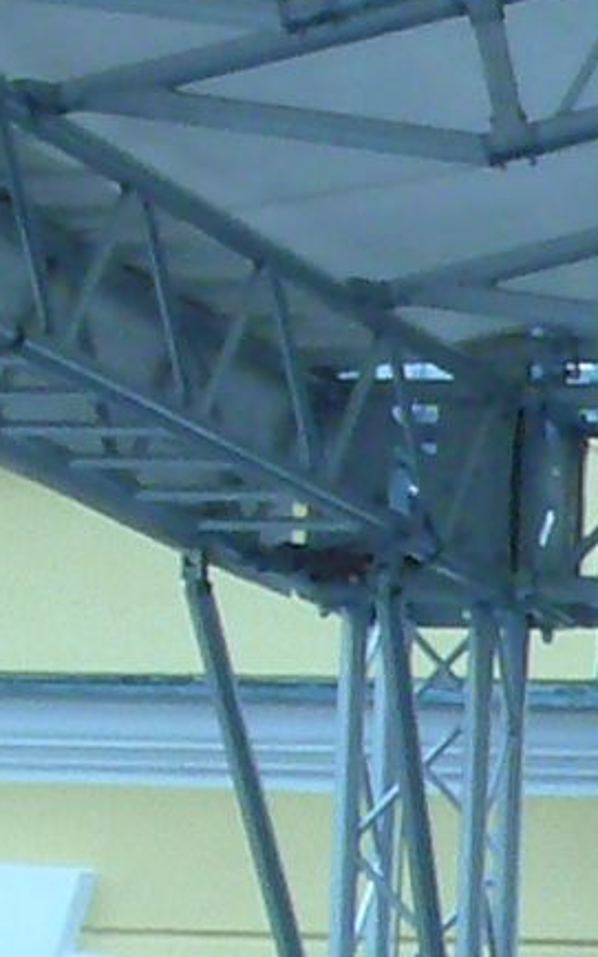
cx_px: 1567
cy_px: 1169
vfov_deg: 5.2
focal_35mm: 400
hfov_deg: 3.2
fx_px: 10437
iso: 200
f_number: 10
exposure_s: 1/125
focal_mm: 11.7
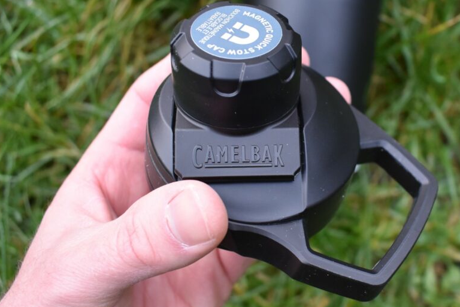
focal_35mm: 36
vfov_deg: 36.8
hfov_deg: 52.8
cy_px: 175
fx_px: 460
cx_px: 271
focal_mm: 18
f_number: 4.5
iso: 800
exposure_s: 1/60
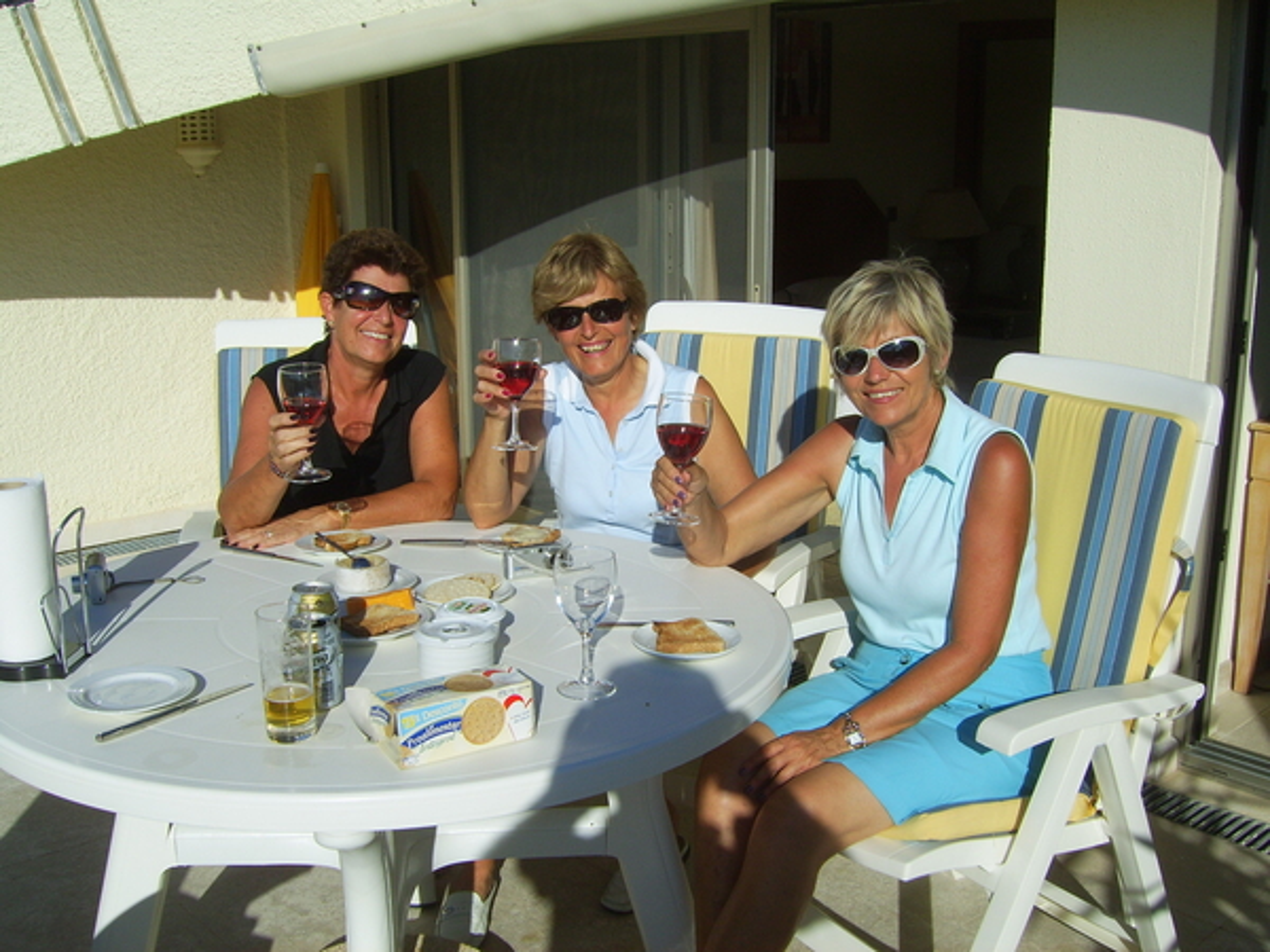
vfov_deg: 37.7
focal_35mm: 38
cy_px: 476
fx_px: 1394
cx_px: 635
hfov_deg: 49.0
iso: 50
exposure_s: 1/800
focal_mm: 7.8
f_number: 6.4
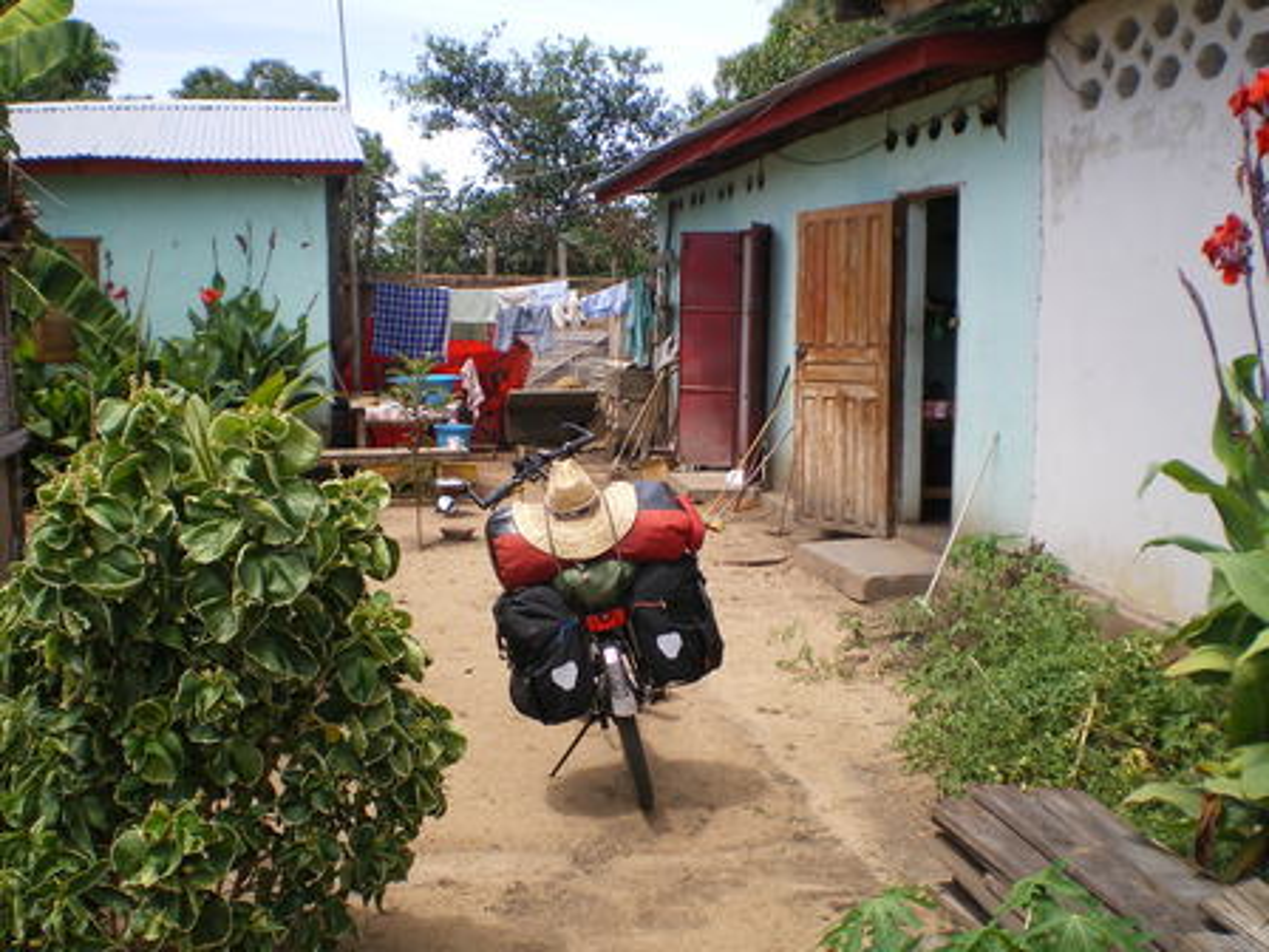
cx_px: 634
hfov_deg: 49.0
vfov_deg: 37.7
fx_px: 1393
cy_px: 476
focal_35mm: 38
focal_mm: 6.3
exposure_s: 1/160
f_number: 4.6
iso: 64
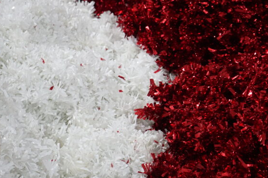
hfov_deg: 21.2
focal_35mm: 96
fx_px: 714
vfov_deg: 14.2
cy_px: 105
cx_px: 177
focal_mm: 70
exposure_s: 1/100
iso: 6400
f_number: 5.6
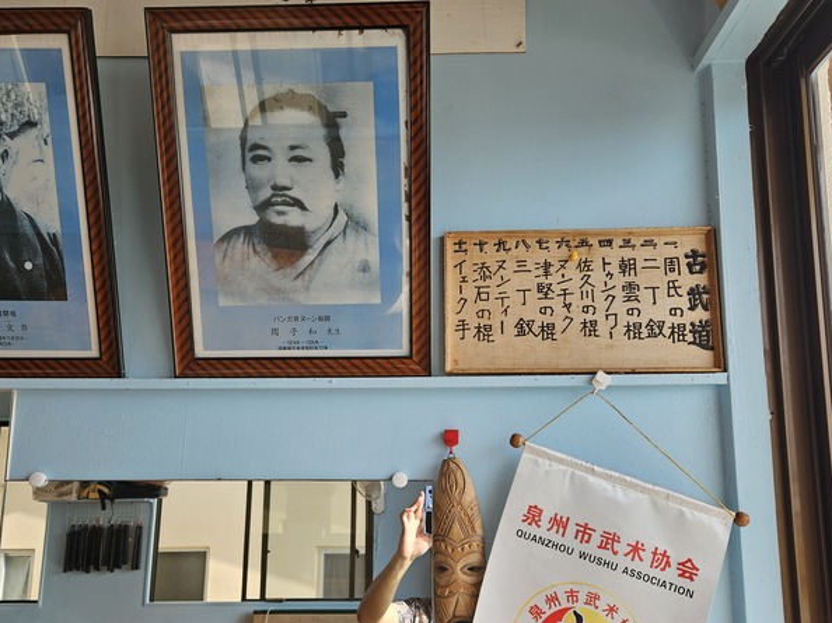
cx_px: 402
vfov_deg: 45.2
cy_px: 364
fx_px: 745
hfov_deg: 58.4
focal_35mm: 31
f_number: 1.8
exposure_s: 1/511
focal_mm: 5.4
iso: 32
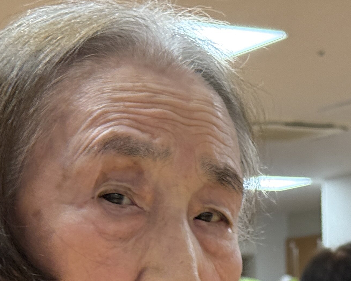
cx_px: 244
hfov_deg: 13.3
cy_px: 384
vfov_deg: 10.4
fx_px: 1506
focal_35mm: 145
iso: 250
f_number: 1.78
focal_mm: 6.76
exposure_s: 1/120
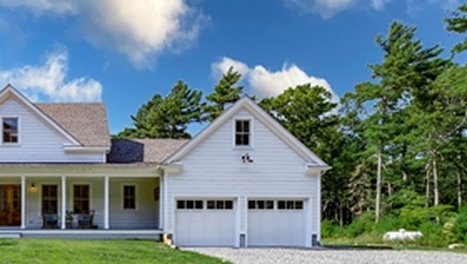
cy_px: 236
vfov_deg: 38.8
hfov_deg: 61.7
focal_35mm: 28
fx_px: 347
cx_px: 87
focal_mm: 10
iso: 640
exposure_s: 1/800
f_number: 8
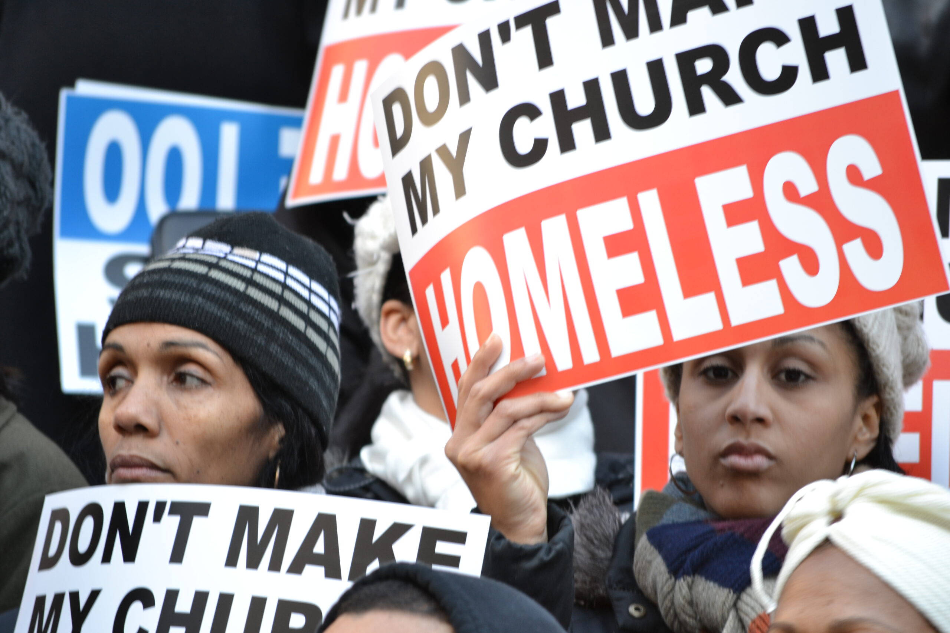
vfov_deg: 4.6
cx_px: 475
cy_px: 316
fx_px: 7917
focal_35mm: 300
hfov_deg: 6.9
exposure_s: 1/50
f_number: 6.3
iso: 200
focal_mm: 200
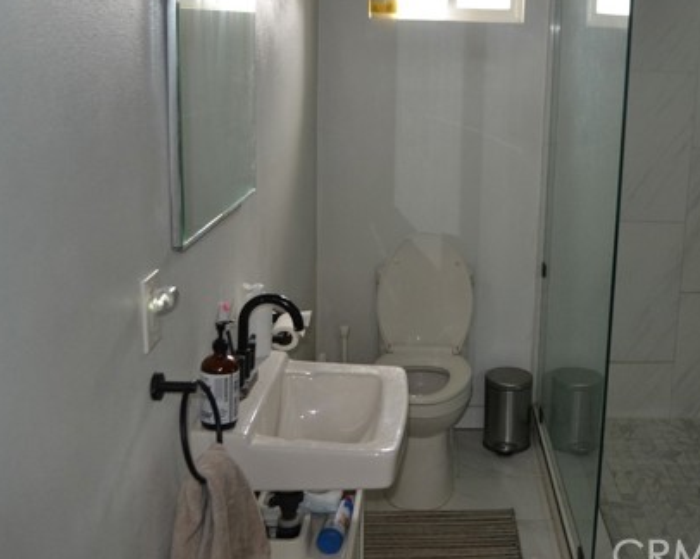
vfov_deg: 37.1
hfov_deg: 44.2
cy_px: 211
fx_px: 828
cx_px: 533
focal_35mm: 40
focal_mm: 18
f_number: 3.5
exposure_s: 1/60
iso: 800
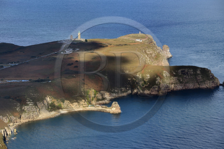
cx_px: 112
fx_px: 778
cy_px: 74
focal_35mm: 125
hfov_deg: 16.4
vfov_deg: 11.0
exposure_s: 1/1600
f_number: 6.3
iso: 400
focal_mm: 125
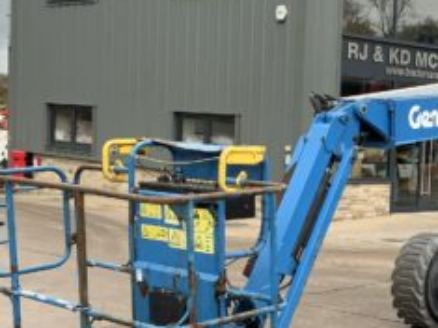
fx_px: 999
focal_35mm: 79
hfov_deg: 23.9
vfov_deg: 18.6
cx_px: 412
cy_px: 226
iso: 16
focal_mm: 3
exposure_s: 1/283
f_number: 1.8
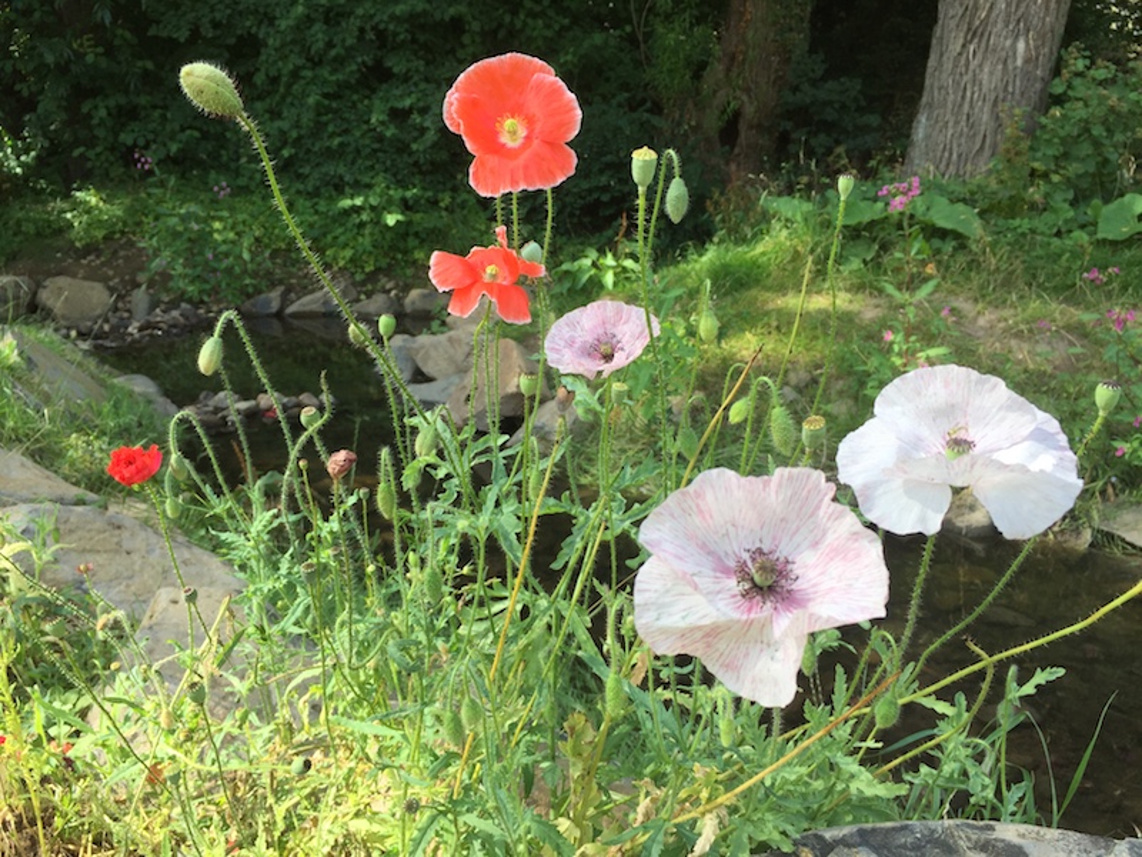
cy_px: 428
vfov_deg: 48.2
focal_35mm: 29
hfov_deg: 61.7
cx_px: 571
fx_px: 957
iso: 32
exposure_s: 1/408
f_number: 2.2
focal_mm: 4.15
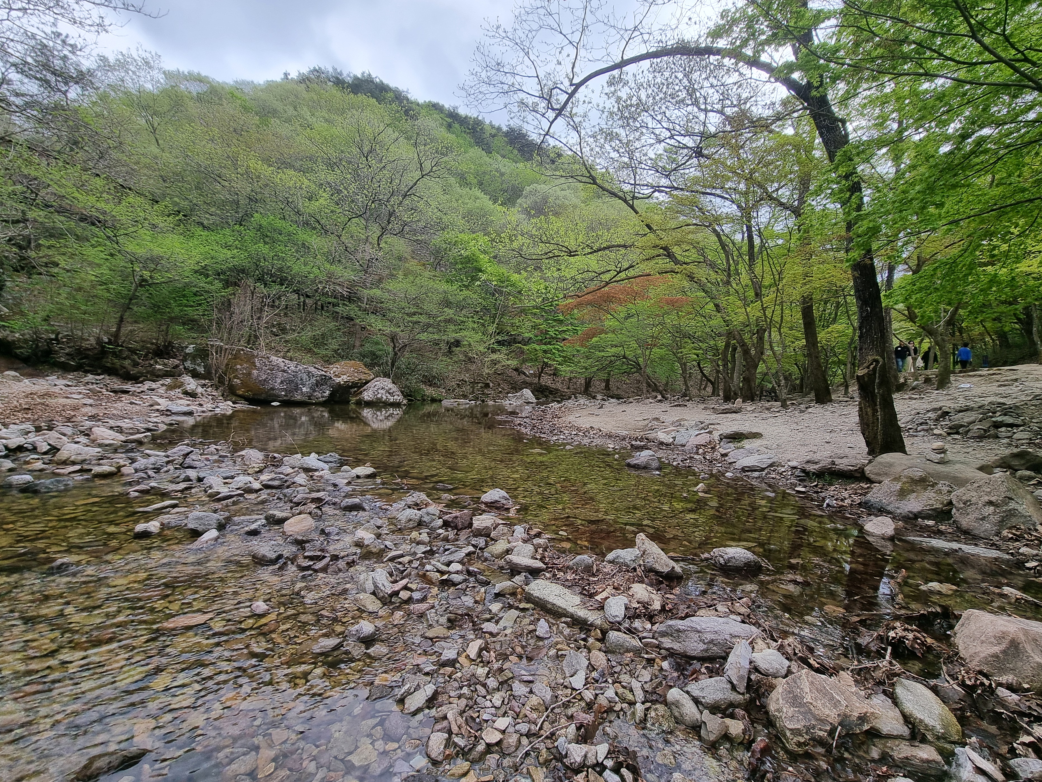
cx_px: 524
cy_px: 392
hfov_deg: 102.1
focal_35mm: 14
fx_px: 421
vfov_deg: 85.7
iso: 50
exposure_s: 1/526
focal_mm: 2.2
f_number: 2.2
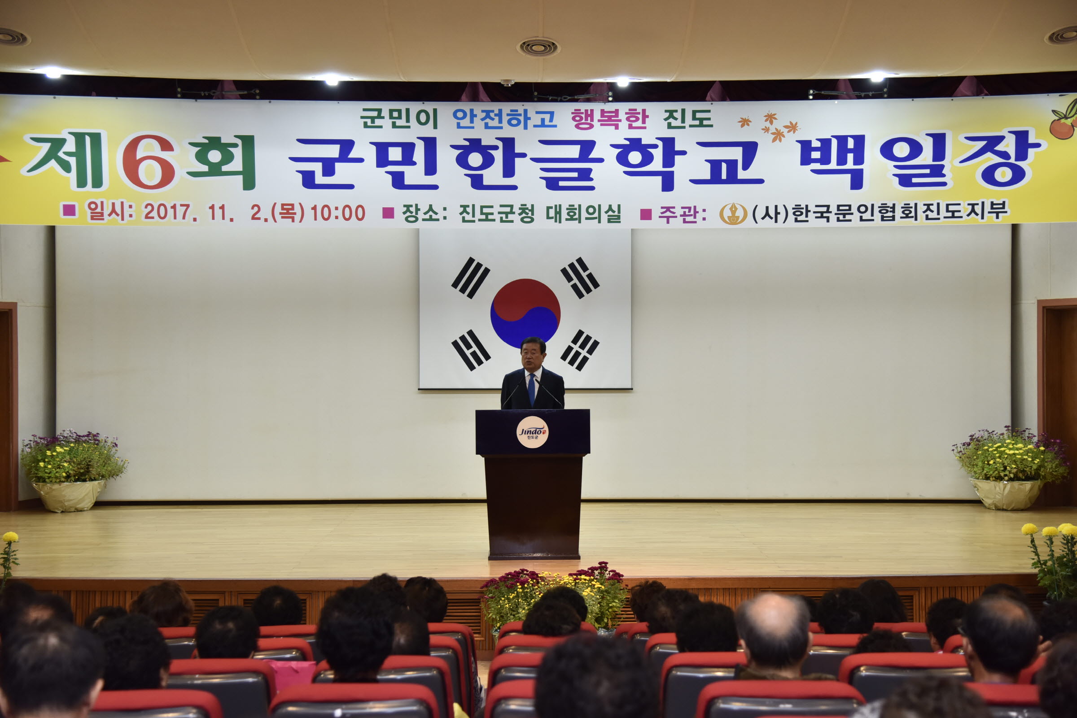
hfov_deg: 38.2
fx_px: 1556
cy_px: 359
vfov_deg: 26.0
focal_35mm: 52
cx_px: 538
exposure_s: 1/125
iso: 1000
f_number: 4
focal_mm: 52
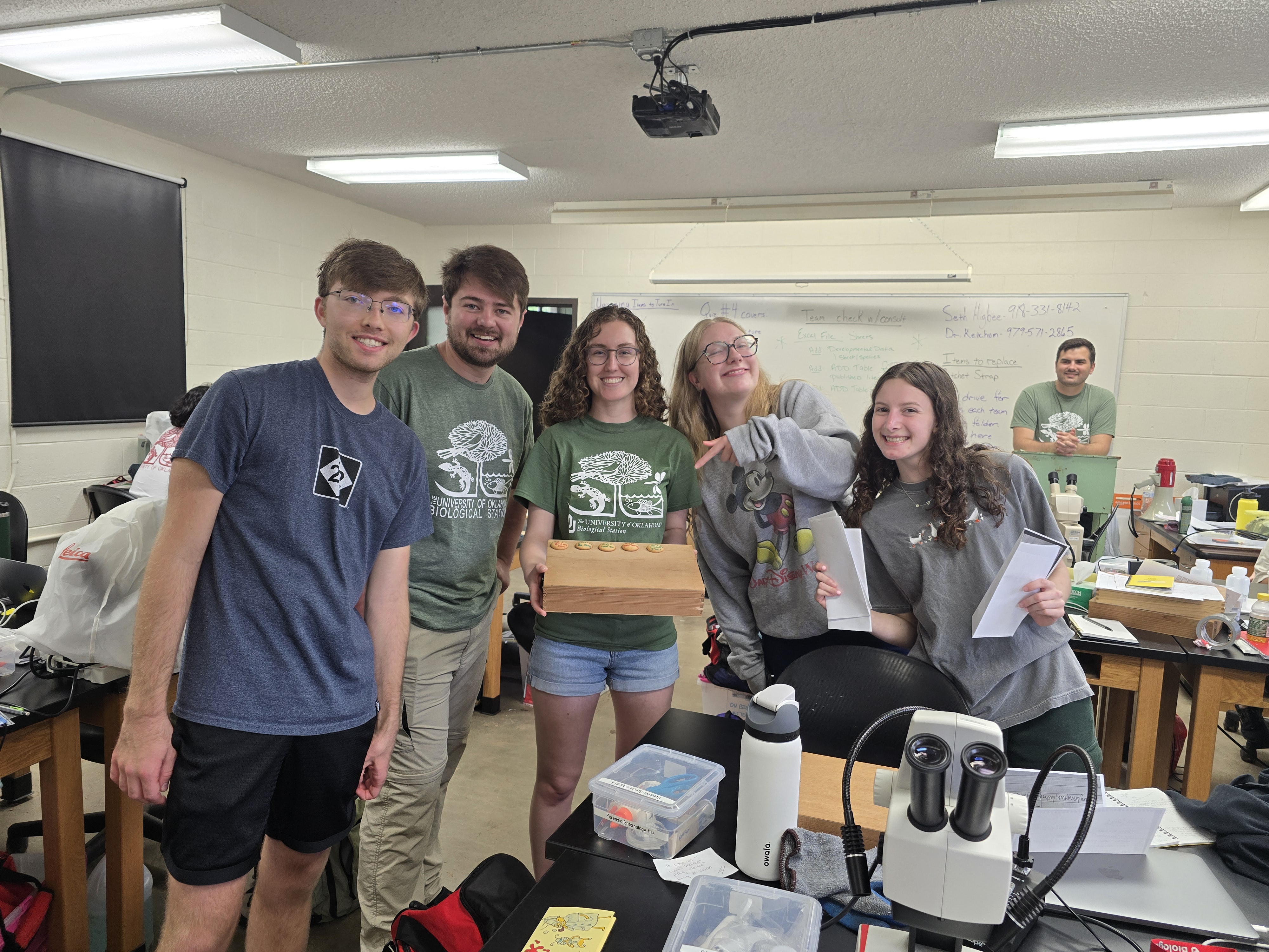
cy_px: 476
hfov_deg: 73.9
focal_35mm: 23
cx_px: 634
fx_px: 843
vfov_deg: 58.9
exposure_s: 1/120
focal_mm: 6.3
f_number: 1.7
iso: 100
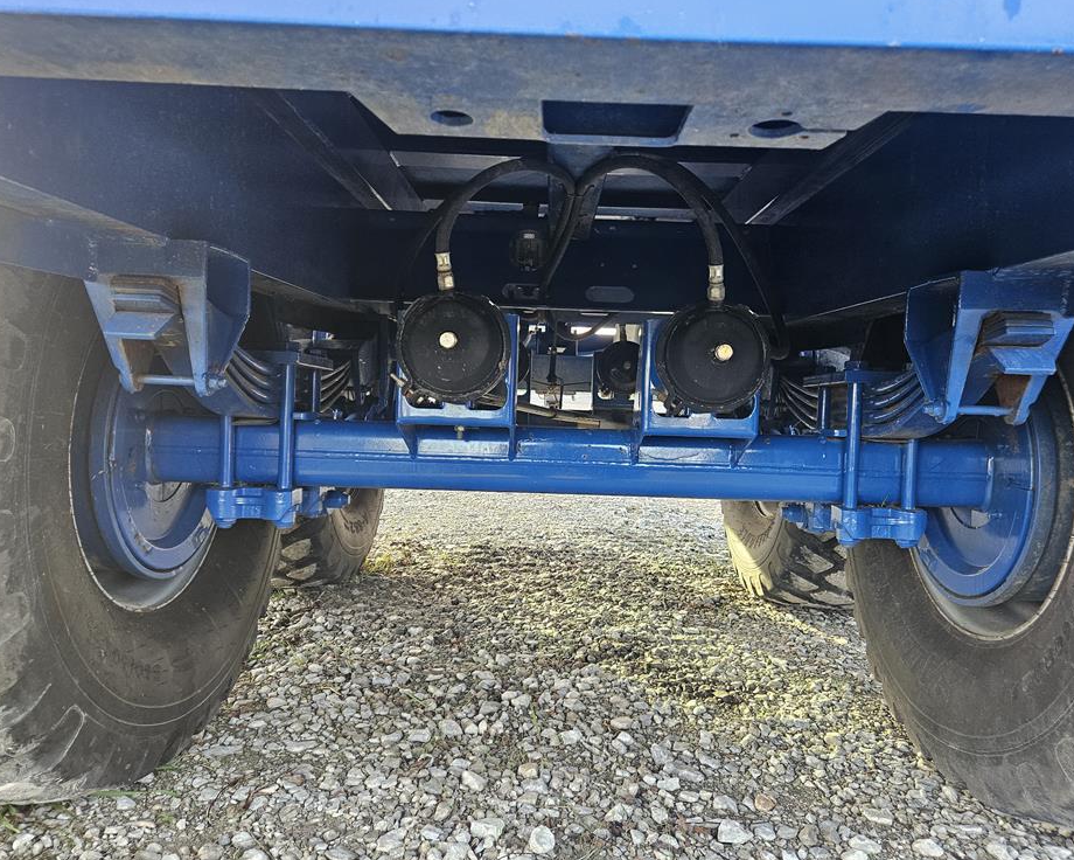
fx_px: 795
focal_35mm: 25
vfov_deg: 56.8
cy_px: 435
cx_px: 546
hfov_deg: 68.1
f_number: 1.8
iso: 250
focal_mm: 5.4
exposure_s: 1/100
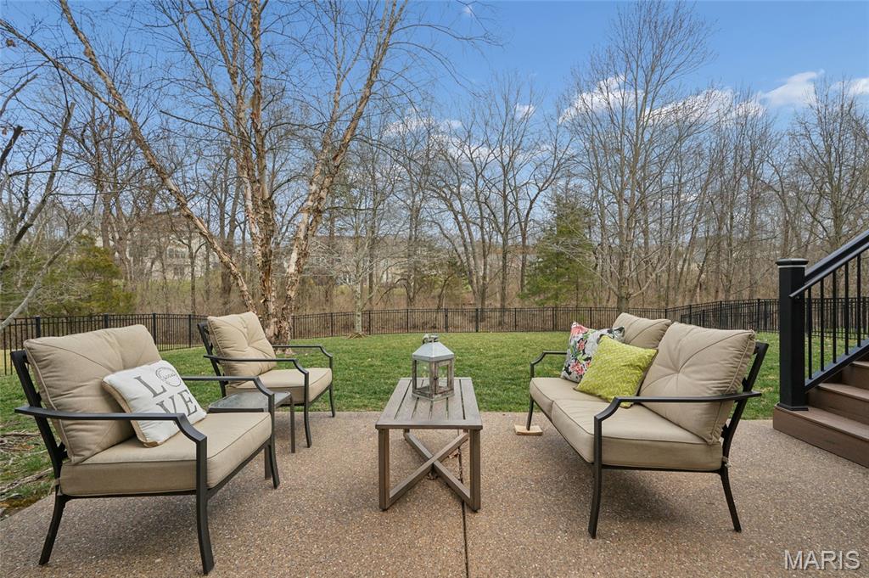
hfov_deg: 93.3
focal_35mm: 17
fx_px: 410
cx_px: 434
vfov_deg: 70.3
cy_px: 289
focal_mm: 17
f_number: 8
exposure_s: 1/400
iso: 400
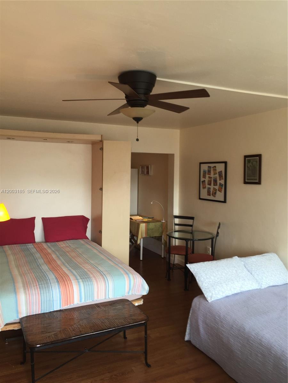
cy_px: 192
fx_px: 322
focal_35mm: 29
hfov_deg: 48.2
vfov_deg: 61.7
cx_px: 144
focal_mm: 4.15
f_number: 2.2
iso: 40
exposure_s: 1/60
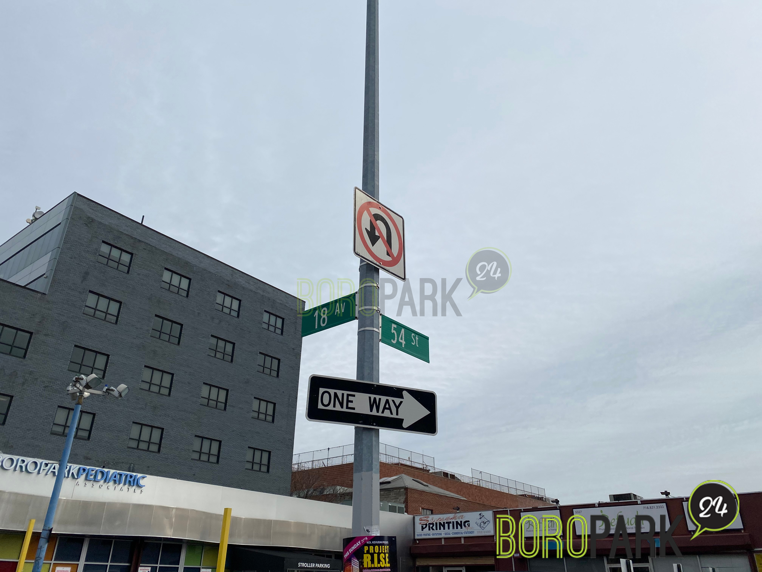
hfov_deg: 67.3
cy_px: 286
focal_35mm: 26
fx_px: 572
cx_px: 381
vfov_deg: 53.1
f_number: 1.8
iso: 32
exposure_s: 1/6803
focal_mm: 4.25
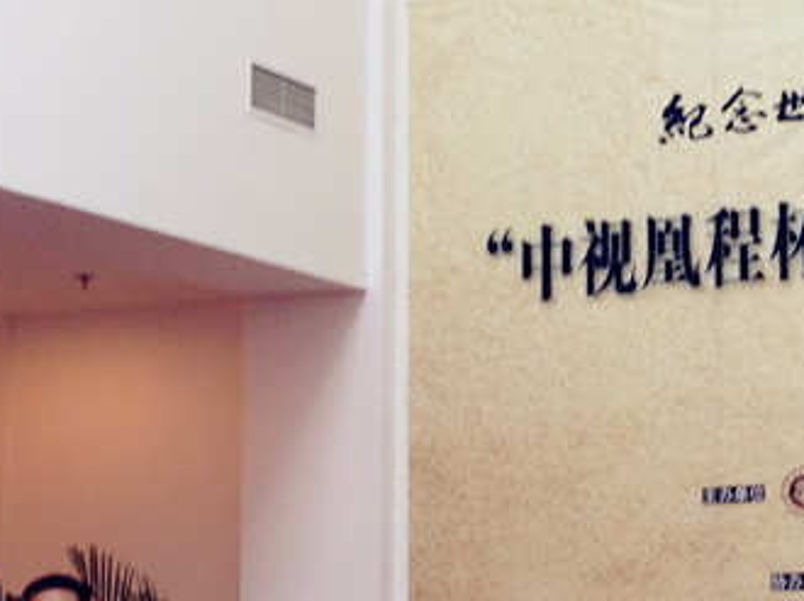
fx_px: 1857
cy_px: 512
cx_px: 821
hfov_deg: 23.3
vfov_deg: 18.2
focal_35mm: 80
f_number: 2.4
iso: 64
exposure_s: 1/20
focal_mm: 4.12
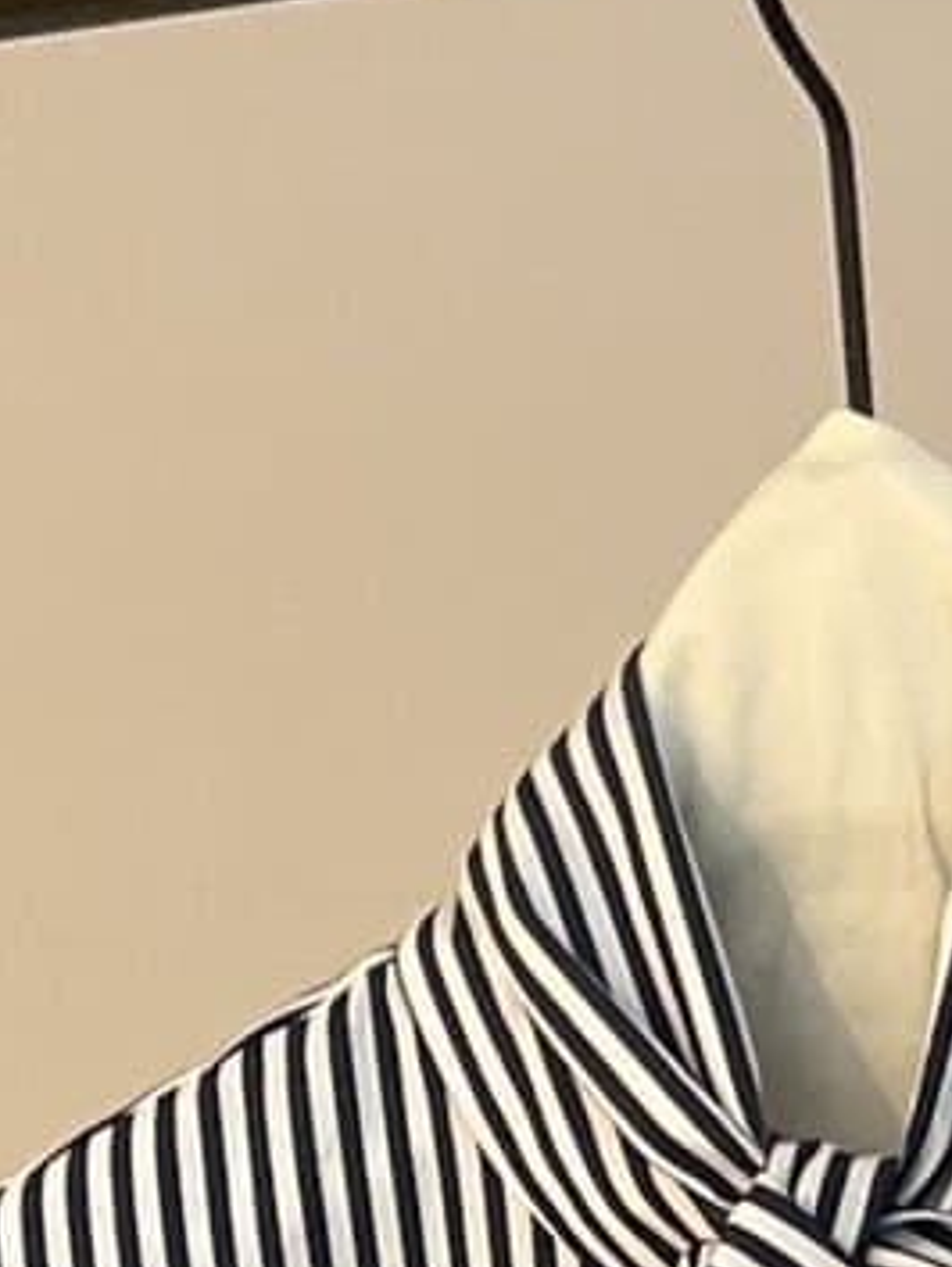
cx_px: 1818
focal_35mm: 141
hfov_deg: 9.9
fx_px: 5164
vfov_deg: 12.0
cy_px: 2752
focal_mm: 5.1
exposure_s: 1/50
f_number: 1.6
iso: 125
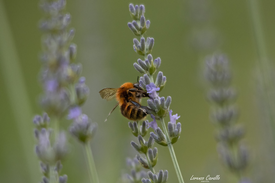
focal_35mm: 600
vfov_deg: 2.3
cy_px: 92
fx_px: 4583
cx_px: 138
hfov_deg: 3.4
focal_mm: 400
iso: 2000
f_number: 5.6
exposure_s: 1/1000
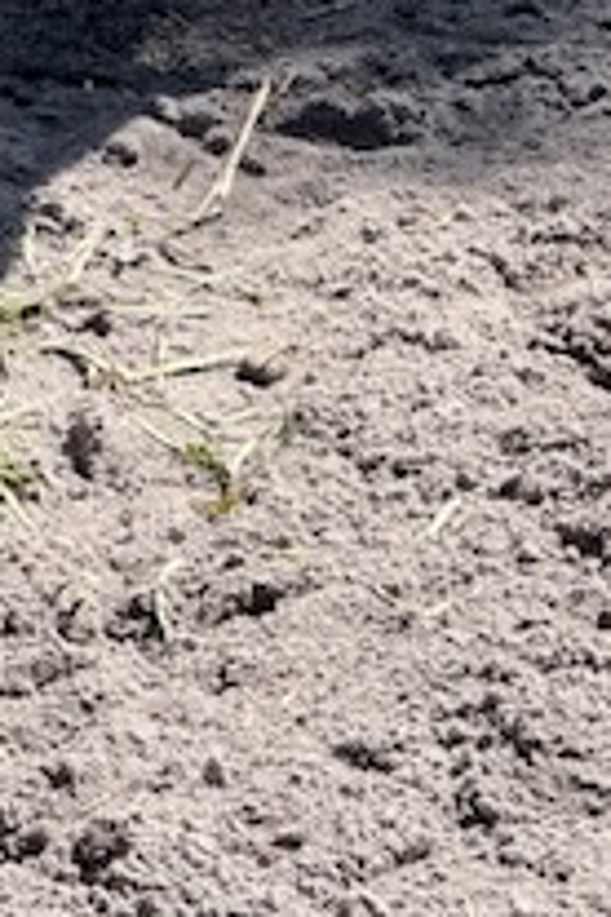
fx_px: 9826
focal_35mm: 386
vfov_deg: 5.3
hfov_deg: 3.6
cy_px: -337
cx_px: 394
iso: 64
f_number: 2.8
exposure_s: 1/395
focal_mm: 15.66
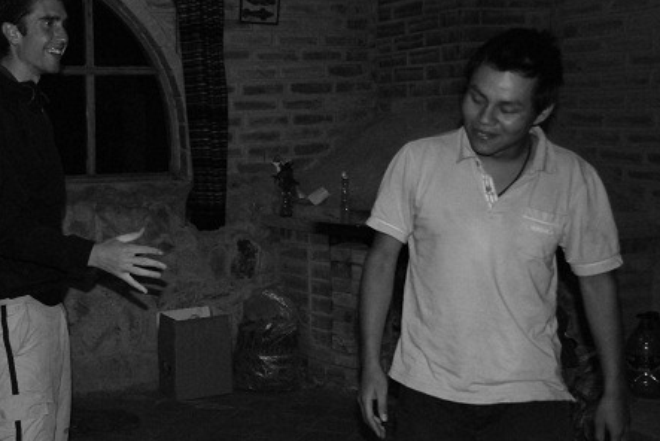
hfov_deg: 37.5
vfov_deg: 26.0
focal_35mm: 52
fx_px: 954
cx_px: 186
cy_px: 203
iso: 1250
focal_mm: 24
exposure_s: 1/60
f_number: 4
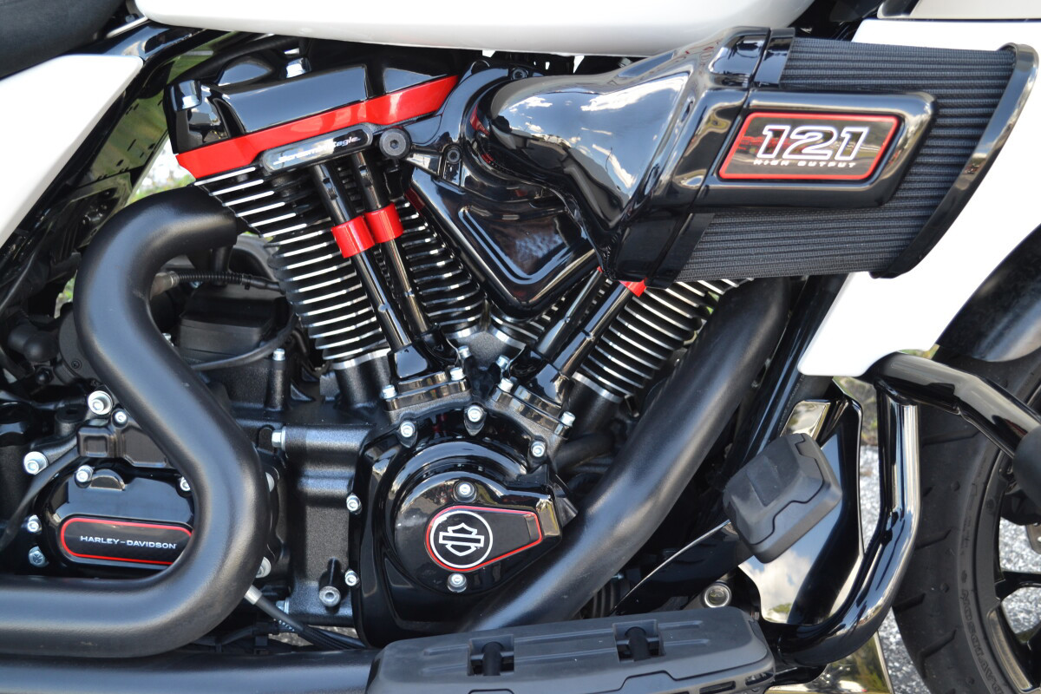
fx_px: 1214
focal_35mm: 42
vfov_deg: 31.9
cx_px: 520
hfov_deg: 46.4
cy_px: 347
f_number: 5
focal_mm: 28
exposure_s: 1/100
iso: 400
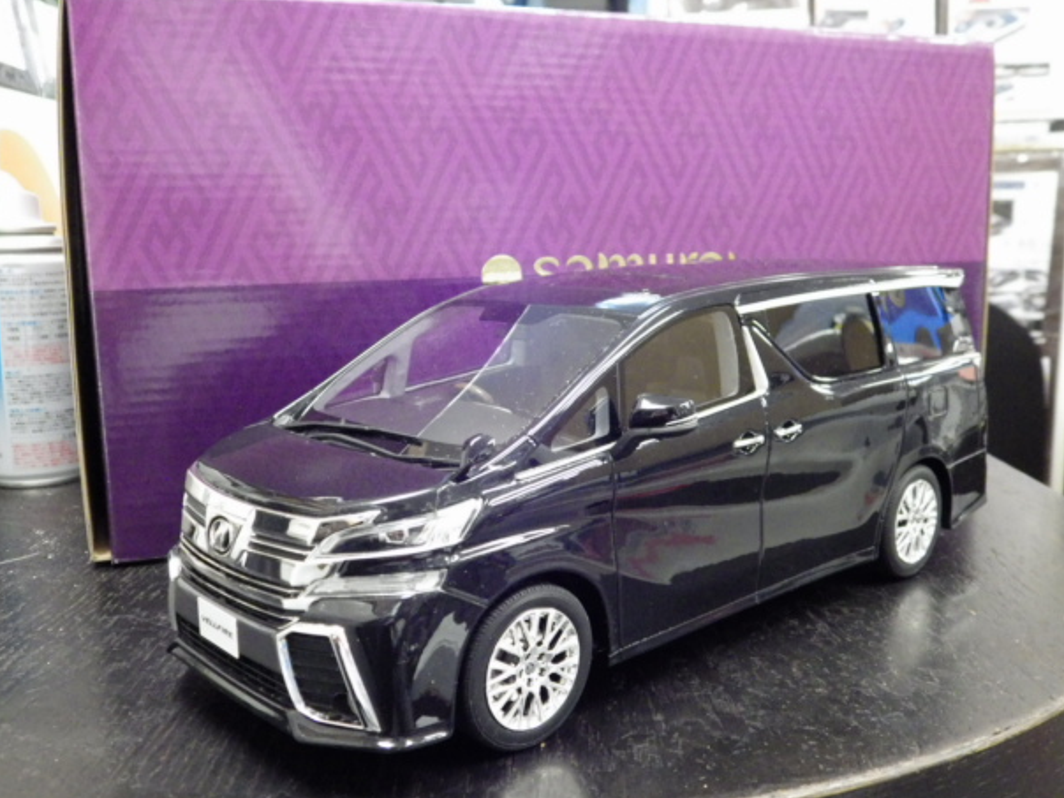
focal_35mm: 36
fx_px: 1107
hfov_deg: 51.4
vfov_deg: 39.7
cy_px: 412
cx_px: 532
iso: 1000
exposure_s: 1/25
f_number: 3.4
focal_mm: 6.2
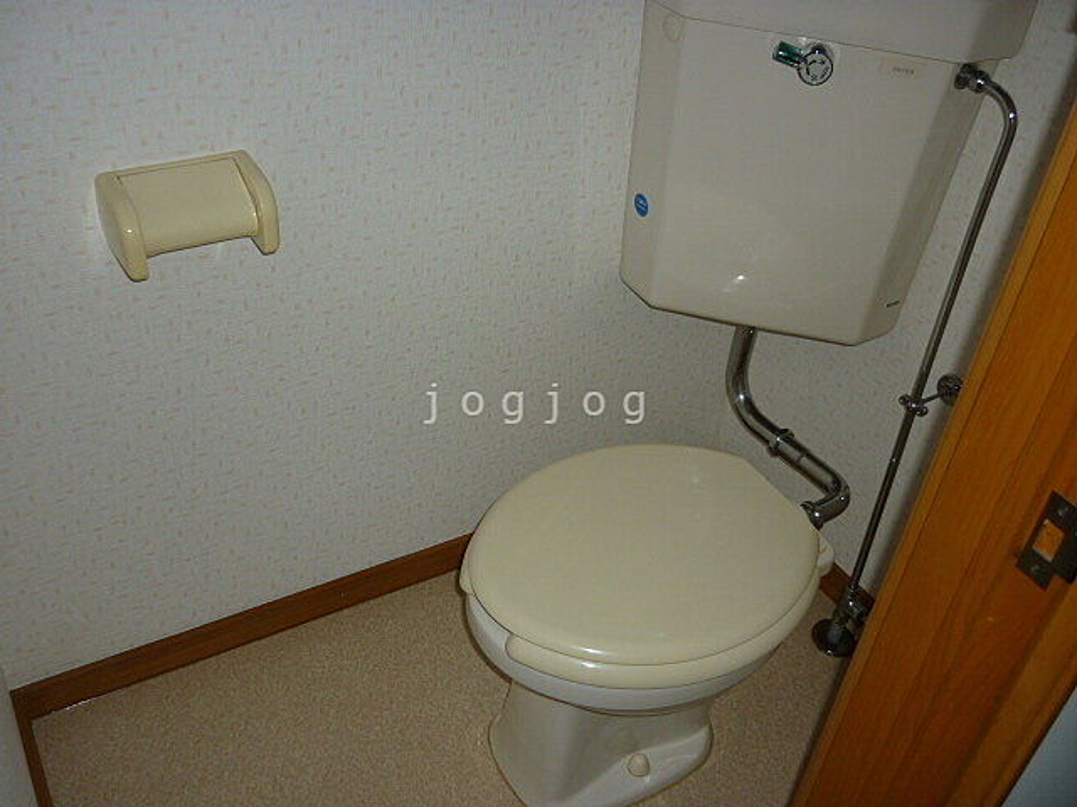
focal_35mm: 33
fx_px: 1027
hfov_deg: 55.4
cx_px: 538
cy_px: 404
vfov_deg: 42.9
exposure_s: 1/30
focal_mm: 5.5
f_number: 2.8
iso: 100
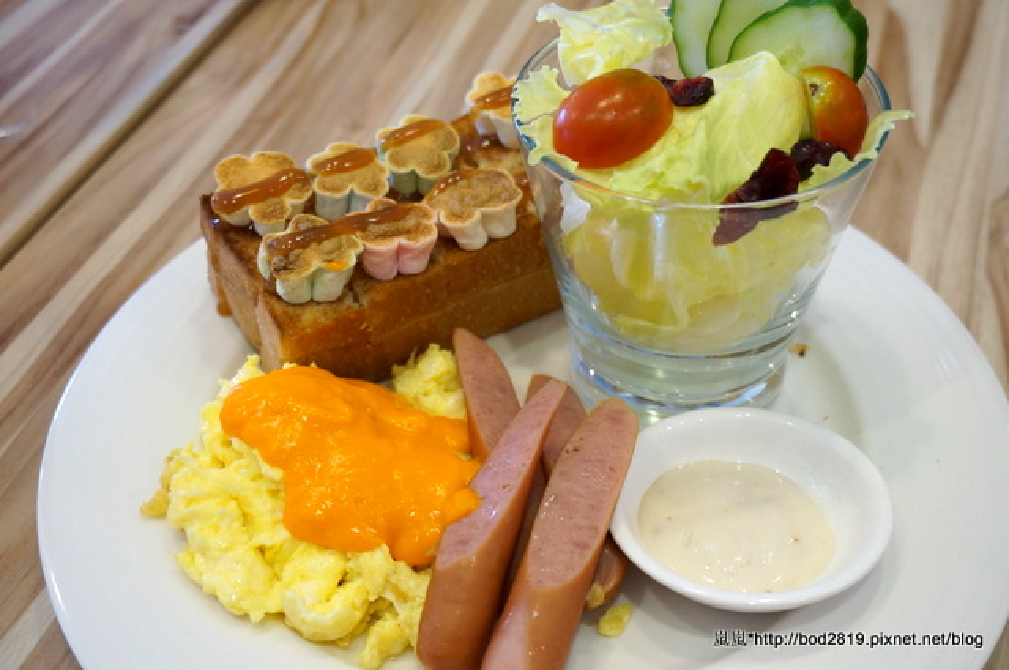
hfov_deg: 45.0
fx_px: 1218
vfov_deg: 30.8
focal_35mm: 44
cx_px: 504
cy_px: 335
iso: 500
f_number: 4.5
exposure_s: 1/60
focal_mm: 29
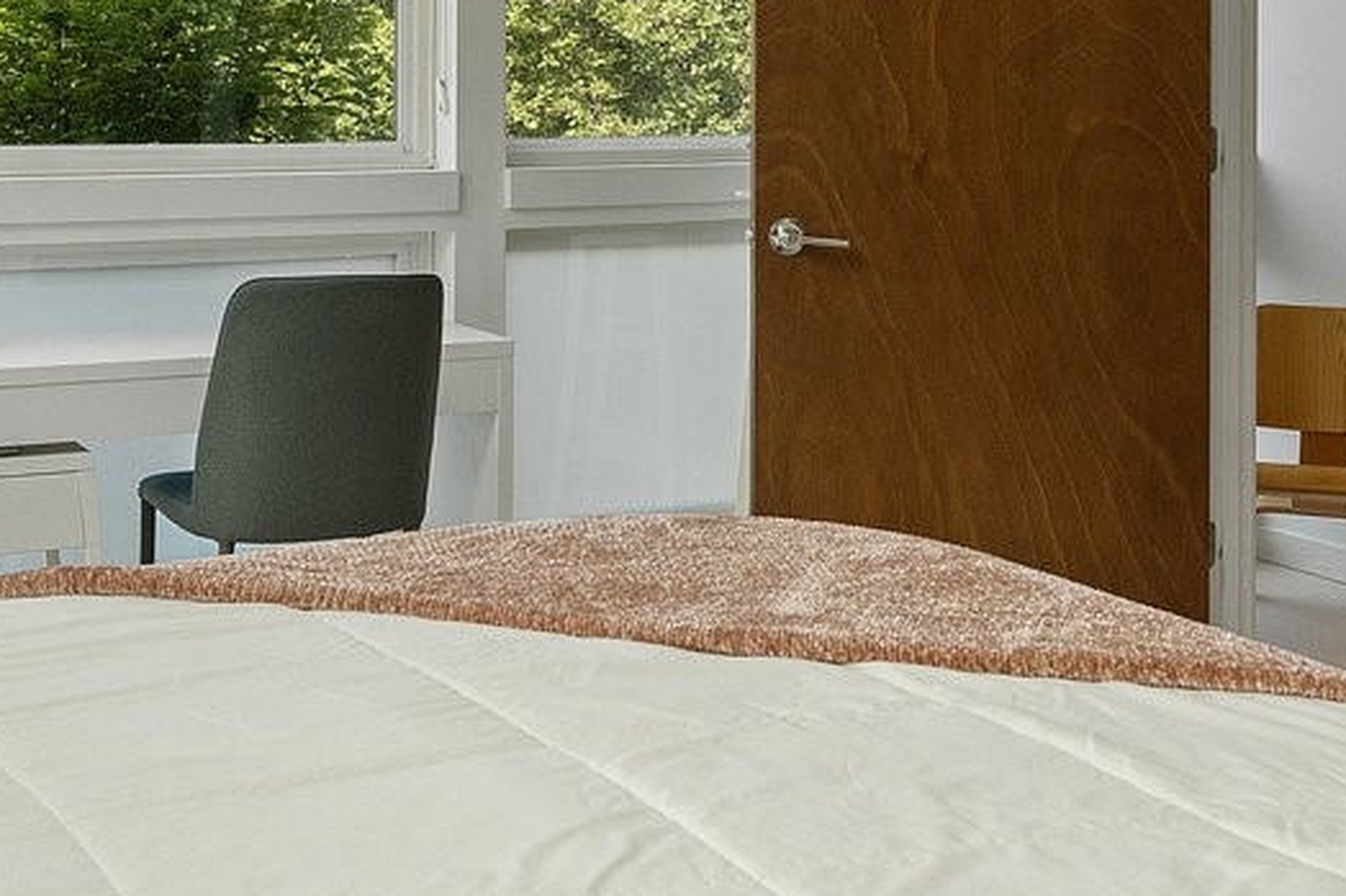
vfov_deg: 23.9
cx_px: 581
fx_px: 2056
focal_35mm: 55
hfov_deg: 36.2
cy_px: 81
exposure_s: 1/100
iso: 1250
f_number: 7.1
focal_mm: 18
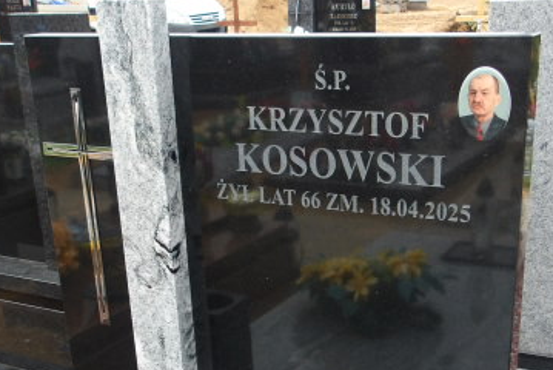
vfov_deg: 26.4
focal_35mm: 50
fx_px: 769
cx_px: 300
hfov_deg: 39.5
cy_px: 314
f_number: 3
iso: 100
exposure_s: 1/78
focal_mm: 4.9
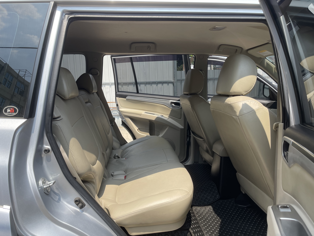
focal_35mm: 25
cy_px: 118
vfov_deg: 54.9
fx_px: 227
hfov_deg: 69.4
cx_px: 157
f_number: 1.6
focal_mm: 5.1
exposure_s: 1/1493
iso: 32
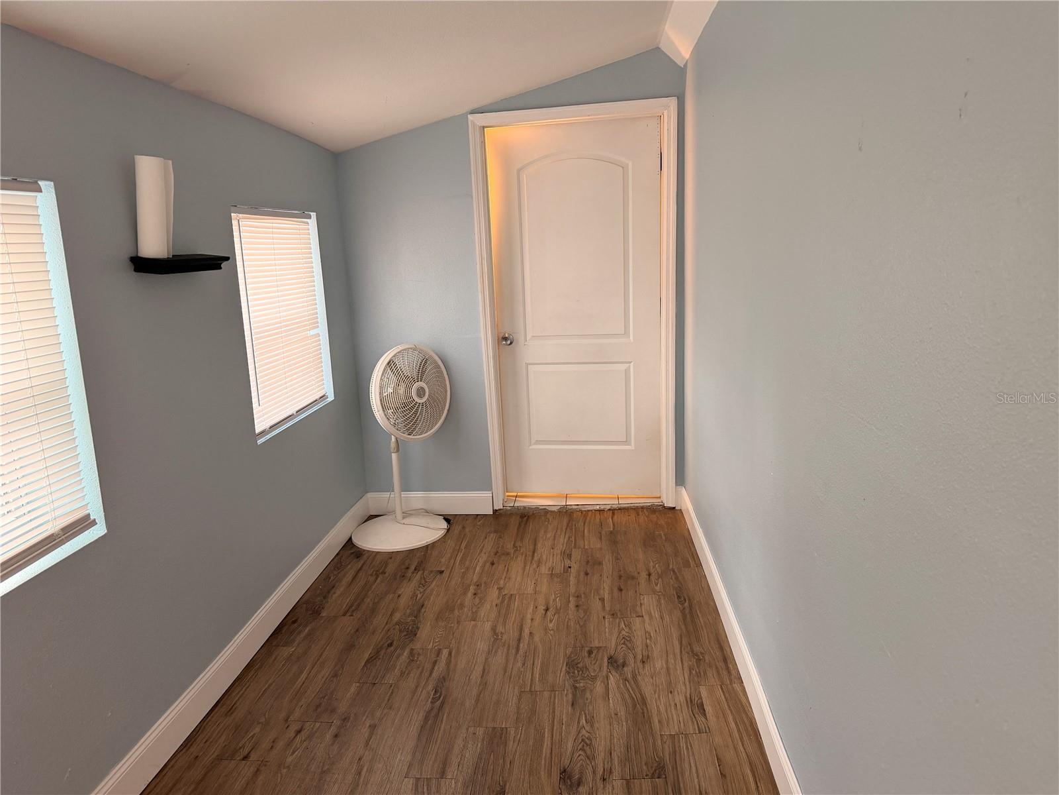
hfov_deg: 71.6
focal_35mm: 24
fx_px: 734
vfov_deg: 56.8
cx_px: 530
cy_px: 398
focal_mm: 6.76
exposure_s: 1/60
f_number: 1.78
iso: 200
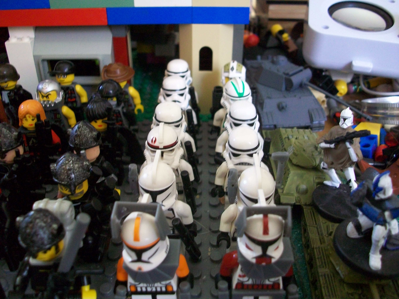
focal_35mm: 32
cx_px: 200
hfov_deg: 56.8
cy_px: 150
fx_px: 369
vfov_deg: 44.2
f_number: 2.8
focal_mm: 5.7
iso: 160
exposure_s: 1/15
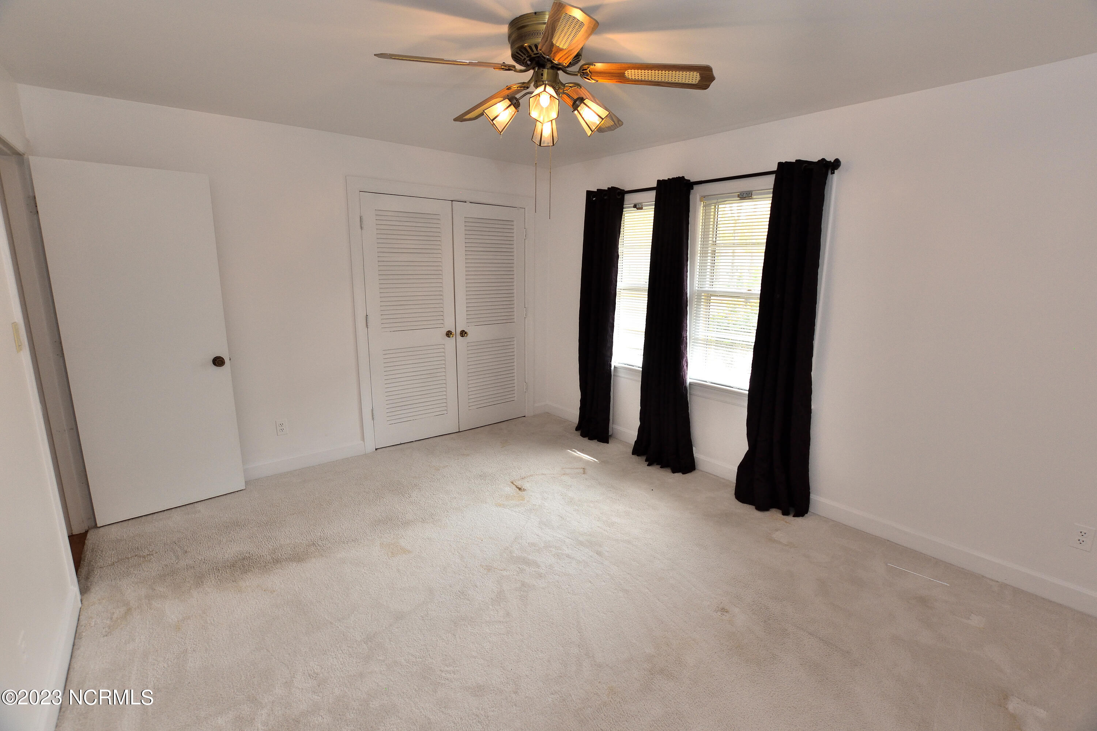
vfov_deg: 77.3
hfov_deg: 100.4
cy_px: 366
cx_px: 548
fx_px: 457
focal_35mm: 15
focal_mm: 10
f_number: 5
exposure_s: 1/200
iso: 400
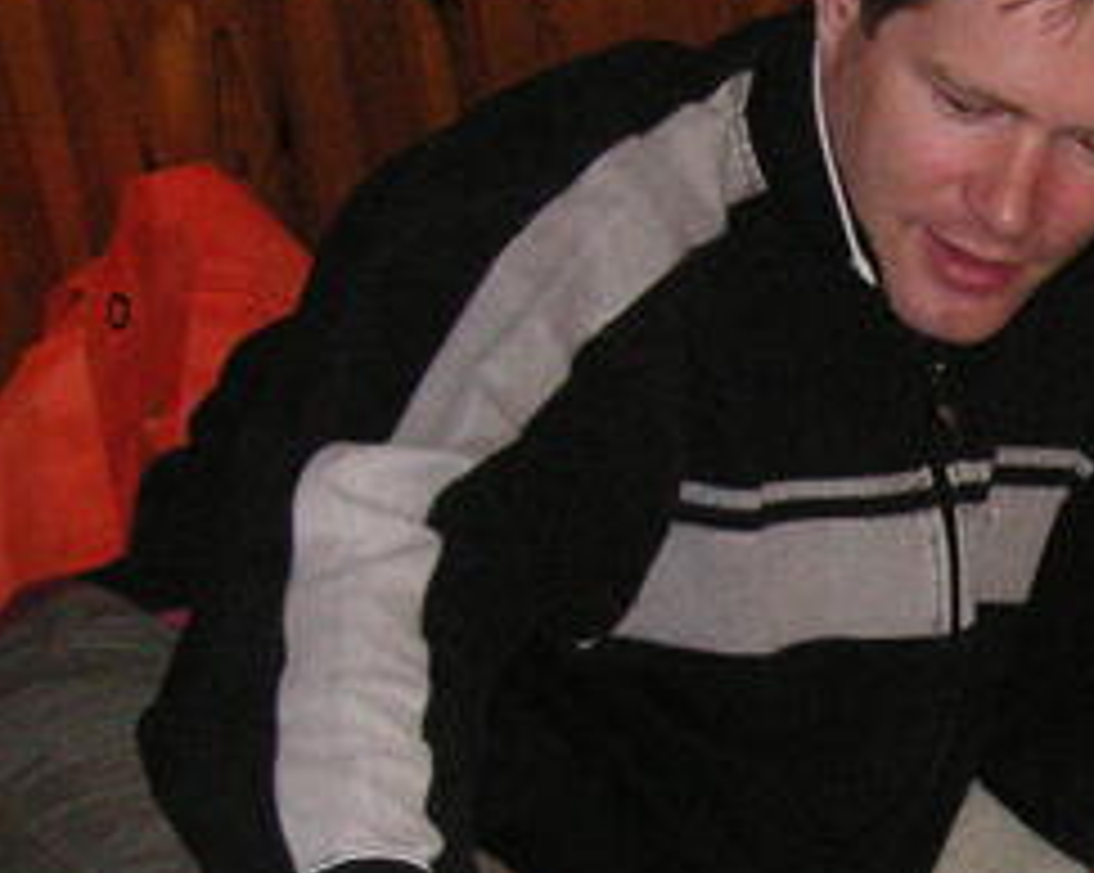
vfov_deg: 12.8
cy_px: 850
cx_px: 1364
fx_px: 3850
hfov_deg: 15.5
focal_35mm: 119
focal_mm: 6.1
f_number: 2.8
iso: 160
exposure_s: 1/45
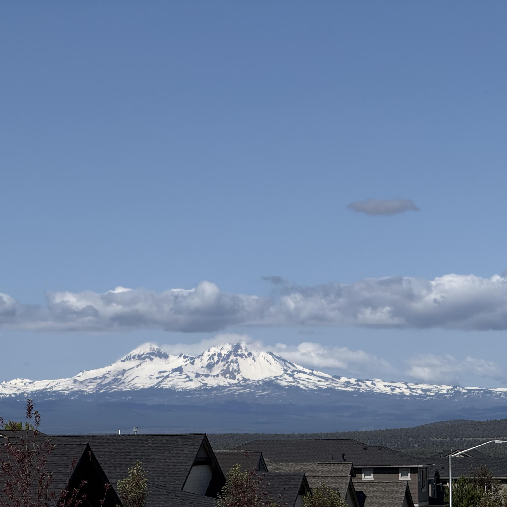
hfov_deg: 12.3
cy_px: 253
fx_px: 2353
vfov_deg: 12.3
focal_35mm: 142
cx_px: 206
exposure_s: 1/3195
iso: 50
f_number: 2.8
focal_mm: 15.66
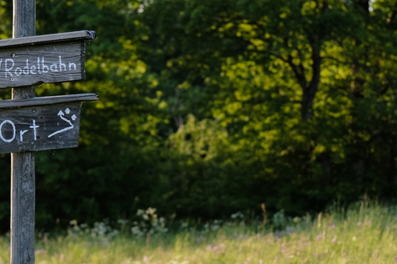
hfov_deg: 21.9
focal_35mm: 93
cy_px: 153
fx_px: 1026
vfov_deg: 14.7
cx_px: 215
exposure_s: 1/850
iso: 320
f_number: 2.8
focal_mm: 30.1
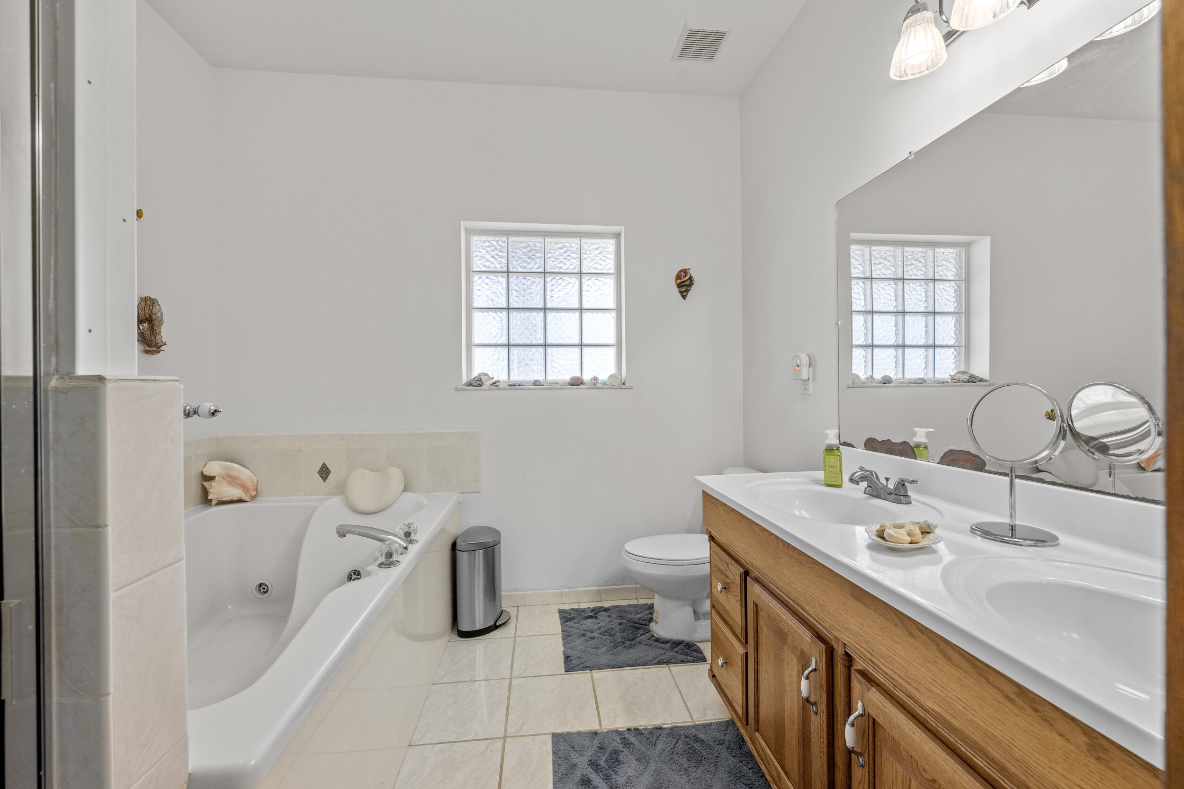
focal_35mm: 14
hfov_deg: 104.3
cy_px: 394
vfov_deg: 81.2
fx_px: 460
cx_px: 592
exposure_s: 1/20
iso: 500
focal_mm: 14
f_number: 8
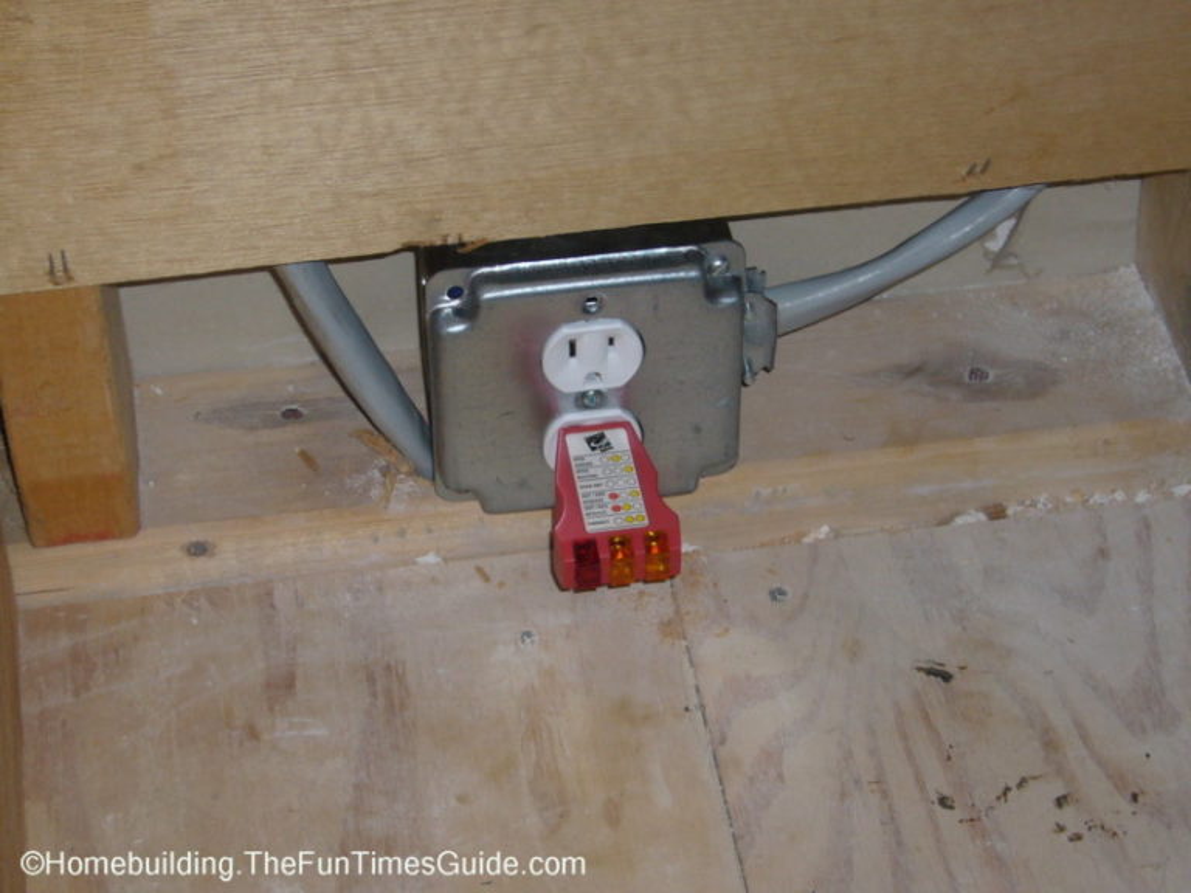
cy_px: 446
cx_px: 596
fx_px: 3303
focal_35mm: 96
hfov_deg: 20.4
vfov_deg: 15.4
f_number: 4
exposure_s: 1/60
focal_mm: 11.5
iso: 100
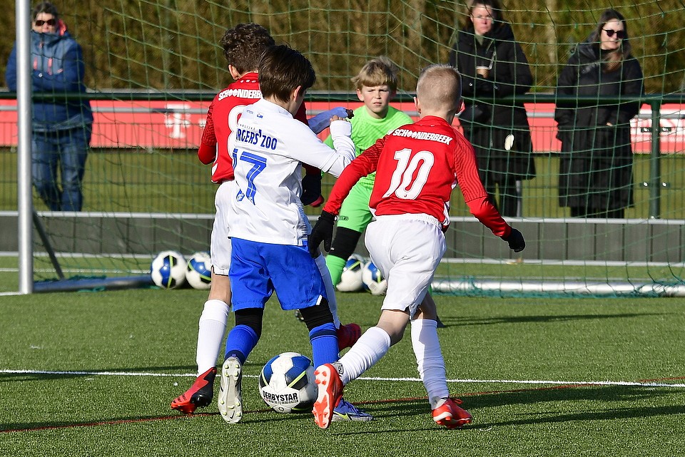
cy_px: 228
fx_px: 4569
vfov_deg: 5.7
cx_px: 342
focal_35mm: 240
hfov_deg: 8.6
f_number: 5
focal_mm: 160
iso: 250
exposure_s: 1/800
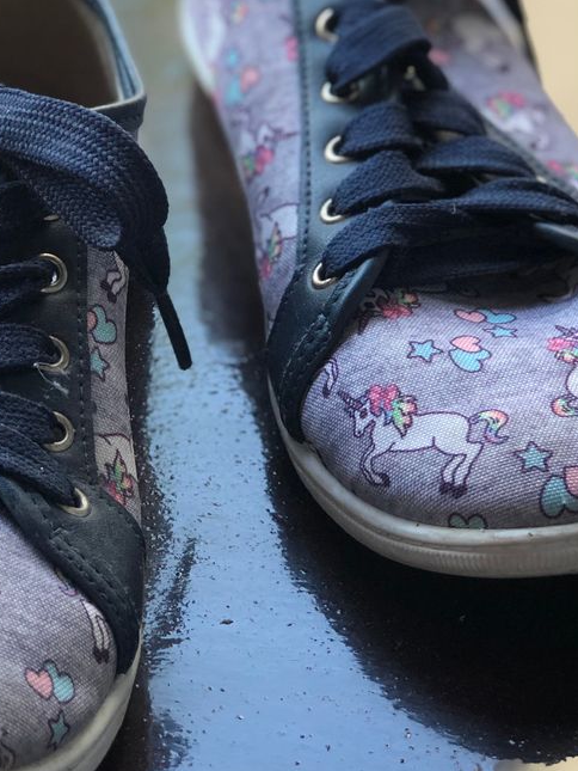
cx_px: 195
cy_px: 237
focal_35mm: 106
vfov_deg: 18.5
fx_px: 2359
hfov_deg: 13.9
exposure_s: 1/30
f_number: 2.8
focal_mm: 6.6
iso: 25
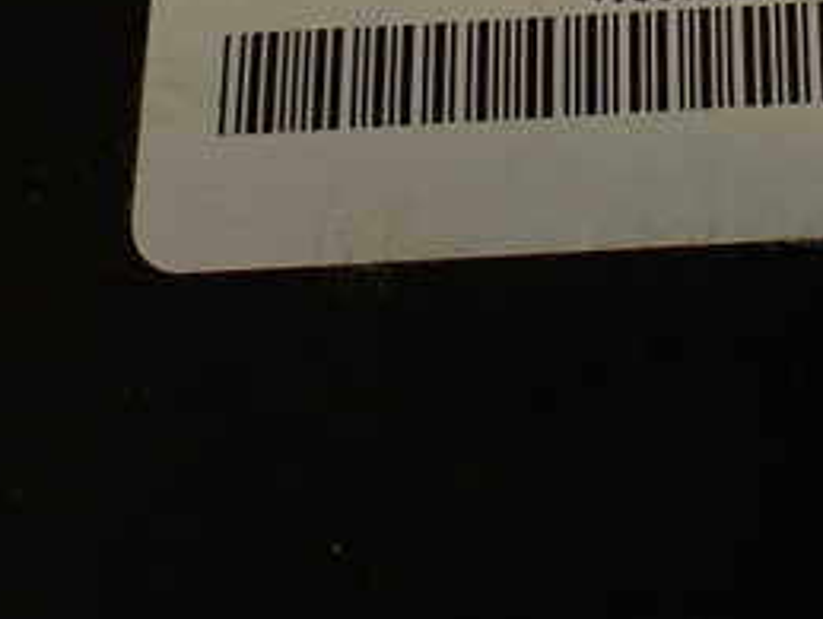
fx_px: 1762
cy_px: -92
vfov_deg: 19.0
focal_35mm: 74
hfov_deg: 24.6
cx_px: 899
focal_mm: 5.79
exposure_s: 1/80
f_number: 2.4
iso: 100
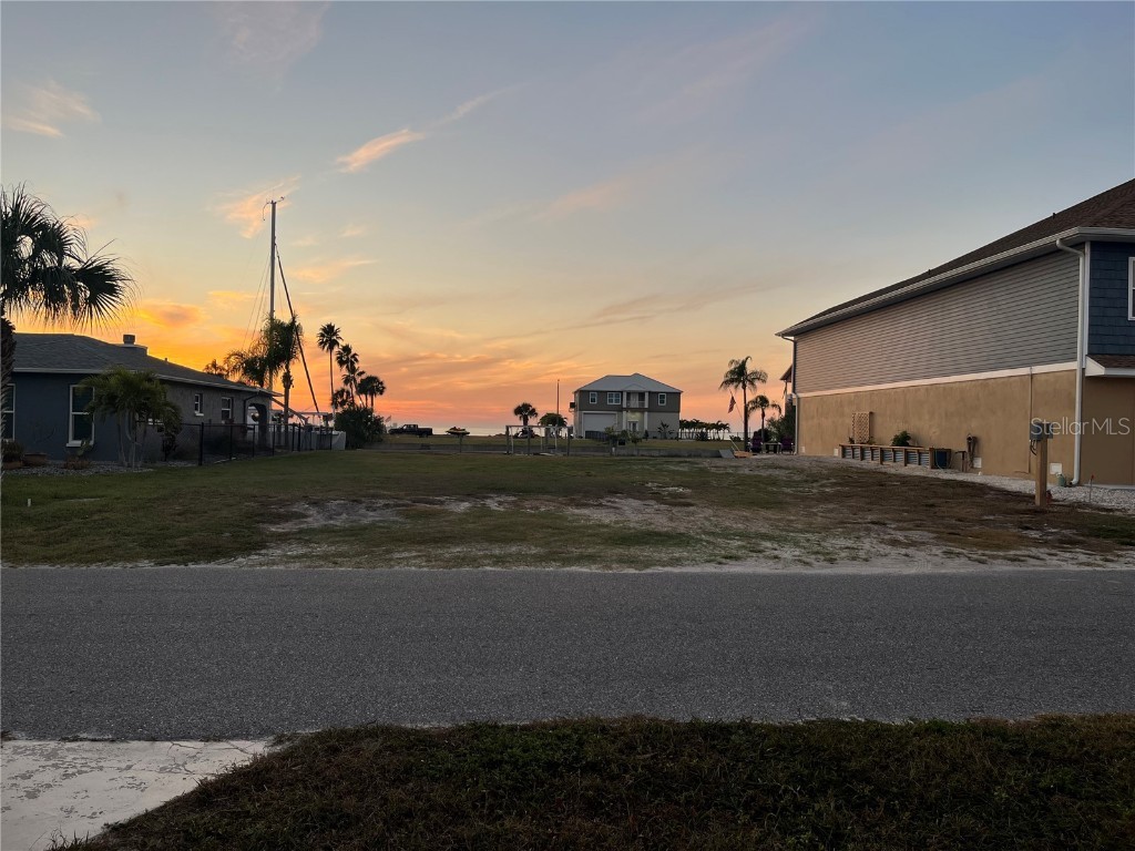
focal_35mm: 26
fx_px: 852
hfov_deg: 67.3
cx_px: 568
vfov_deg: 53.1
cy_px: 426
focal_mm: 5.1
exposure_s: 1/307
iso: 50
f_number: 1.6
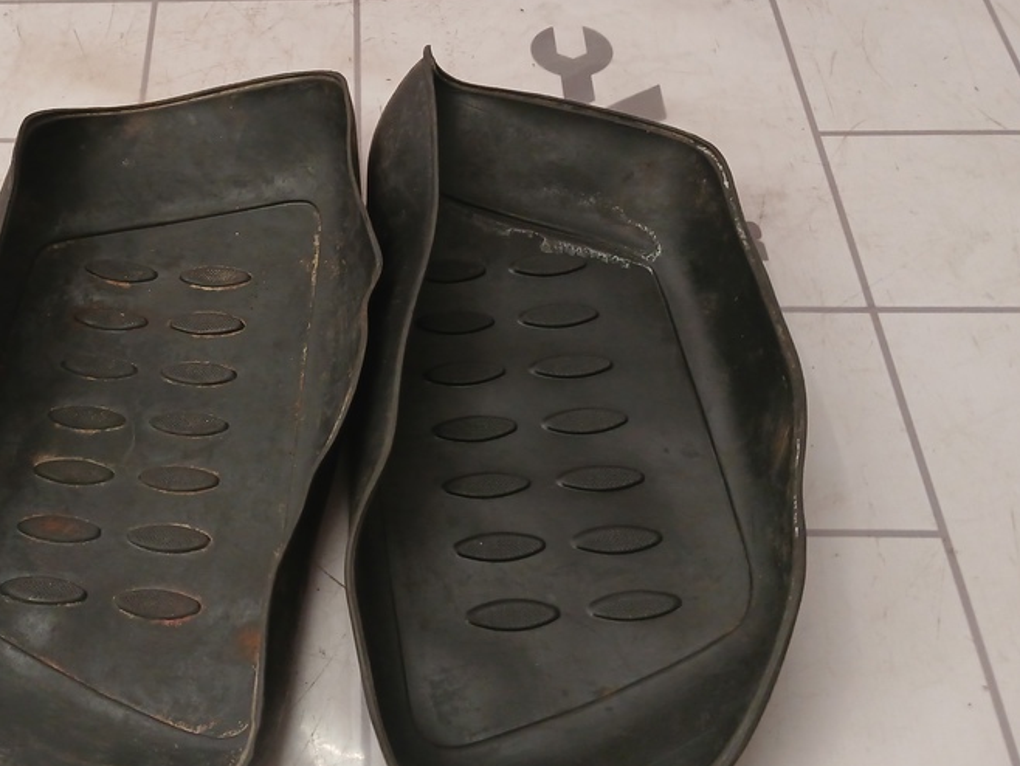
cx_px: 273
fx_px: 1238
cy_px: 392
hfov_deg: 43.5
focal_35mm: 42
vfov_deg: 34.4
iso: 160
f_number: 1.8
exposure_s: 1/50
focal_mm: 4
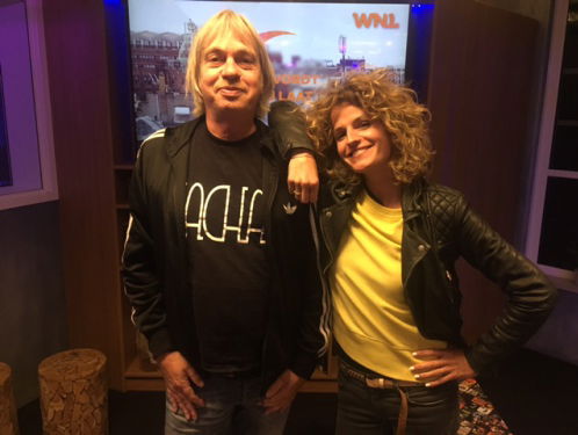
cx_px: 289
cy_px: 218
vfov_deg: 48.3
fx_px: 485
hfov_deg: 61.6
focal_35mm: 29
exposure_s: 1/33
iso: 250
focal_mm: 4.15
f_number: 2.2
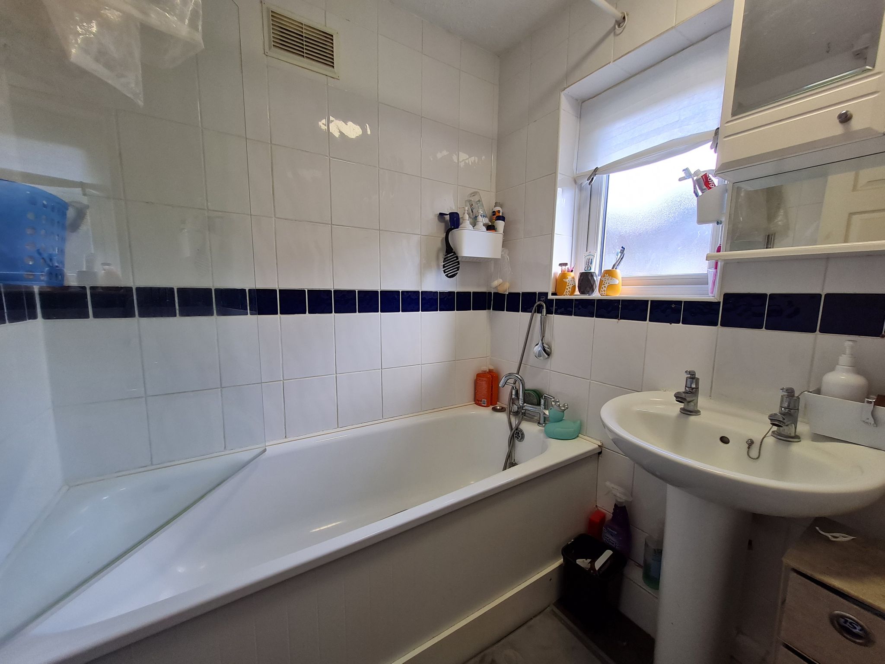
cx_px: 442
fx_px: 332
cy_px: 332
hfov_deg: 106.2
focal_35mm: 13
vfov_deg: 89.9
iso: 64
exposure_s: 1/100
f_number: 2.2
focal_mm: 1.74
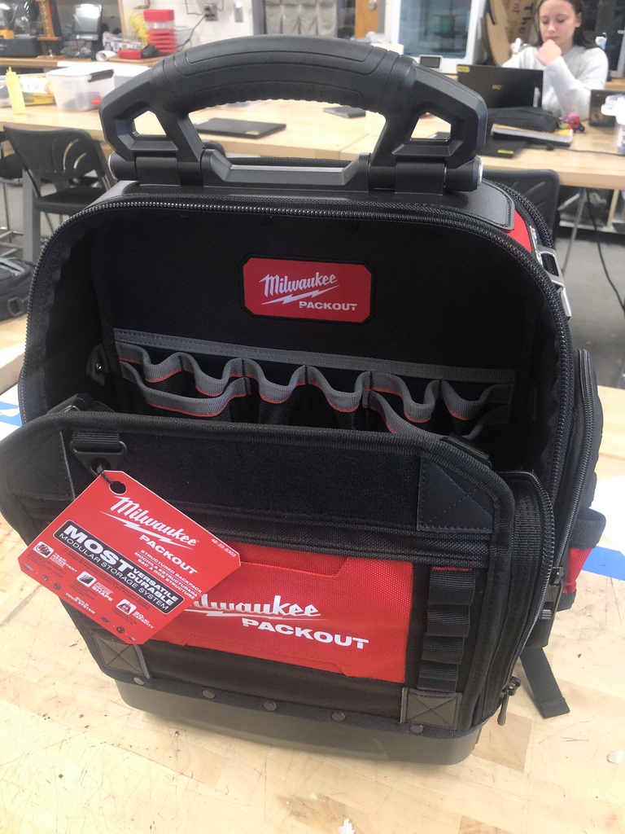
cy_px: 417
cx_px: 312
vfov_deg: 63.4
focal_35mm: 28
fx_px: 674
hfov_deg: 49.7
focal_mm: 3.99
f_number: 1.8
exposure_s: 1/15
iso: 64
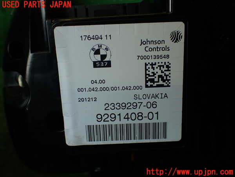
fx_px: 244
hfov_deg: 51.4
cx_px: 118
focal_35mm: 36
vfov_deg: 39.7
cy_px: 88
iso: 100
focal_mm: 6.37
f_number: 2.5
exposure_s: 1/125
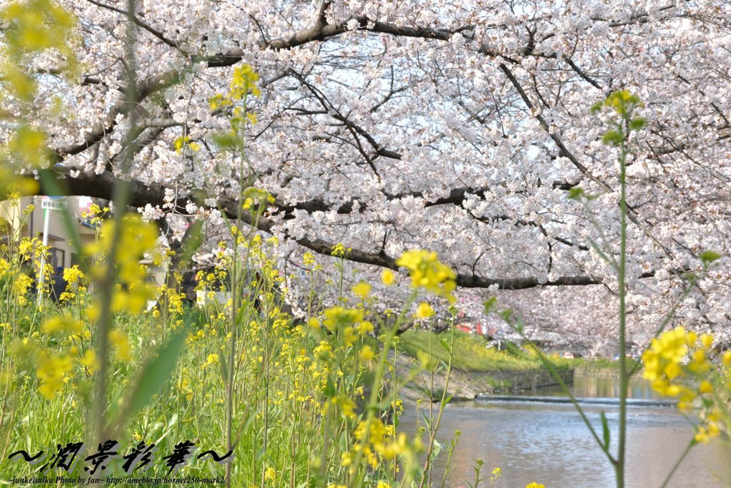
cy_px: 244
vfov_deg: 17.5
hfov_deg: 26.0
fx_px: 1585
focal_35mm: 78
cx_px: 366
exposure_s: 1/60
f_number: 10
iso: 100
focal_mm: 52
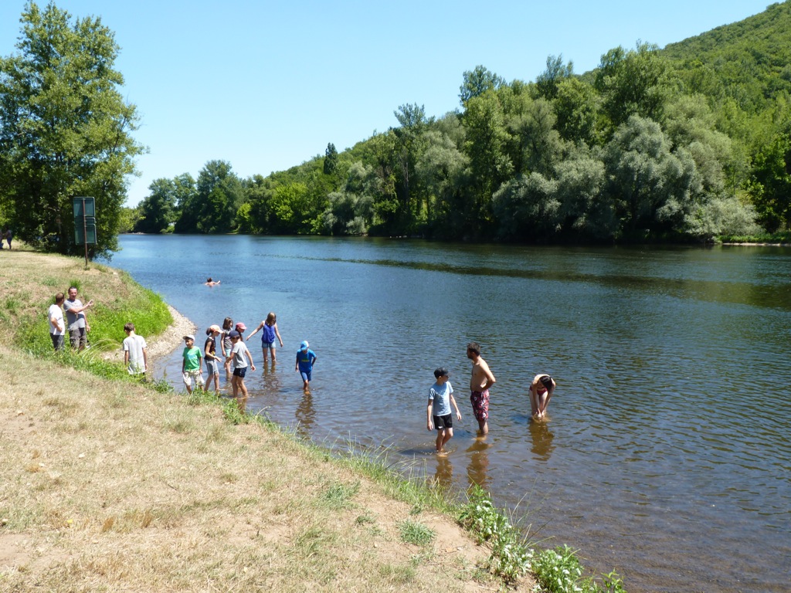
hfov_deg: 58.4
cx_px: 396
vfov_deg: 45.4
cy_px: 296
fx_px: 708
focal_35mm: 31
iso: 80
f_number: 4.5
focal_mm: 5.4
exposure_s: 1/200
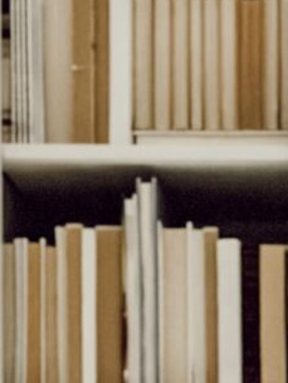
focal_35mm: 252
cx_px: 548
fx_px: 2794
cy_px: 826
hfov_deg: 5.8
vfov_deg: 7.5
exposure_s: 1/100
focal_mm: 6.86
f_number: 1.8
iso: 125
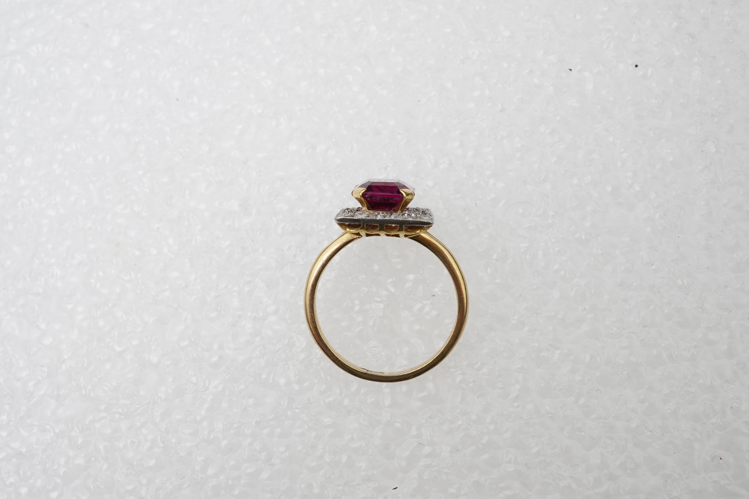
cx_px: 374
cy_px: 250
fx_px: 936
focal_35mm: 45
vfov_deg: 29.9
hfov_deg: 43.6
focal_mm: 30
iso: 640
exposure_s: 1/100
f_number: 22
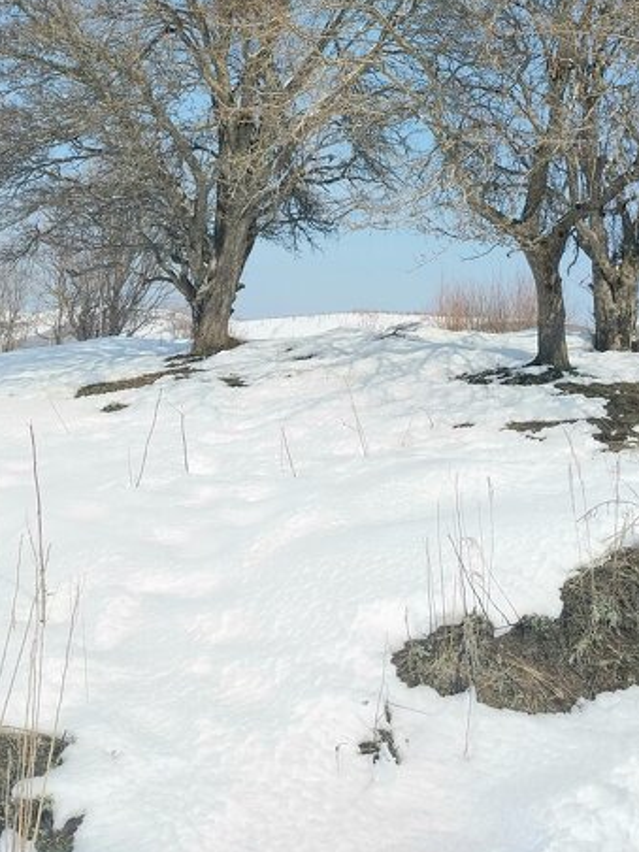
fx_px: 1132
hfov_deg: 31.2
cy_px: 115
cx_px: 434
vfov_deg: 38.9
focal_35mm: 46
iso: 20
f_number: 1.8
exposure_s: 1/1429
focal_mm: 4
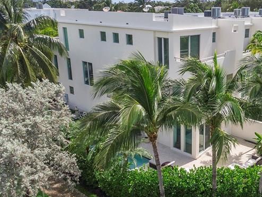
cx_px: 195
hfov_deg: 46.2
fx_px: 295
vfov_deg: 36.8
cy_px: 100
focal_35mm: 39
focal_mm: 4.39
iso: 110
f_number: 2.8
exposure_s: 1/1250
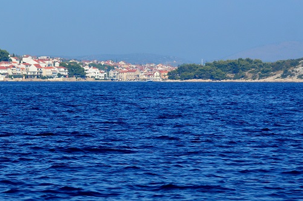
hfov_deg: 8.0
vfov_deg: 5.3
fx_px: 2167
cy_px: 19
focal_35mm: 258
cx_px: 6
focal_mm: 86
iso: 400
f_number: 5.6
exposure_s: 1/2500
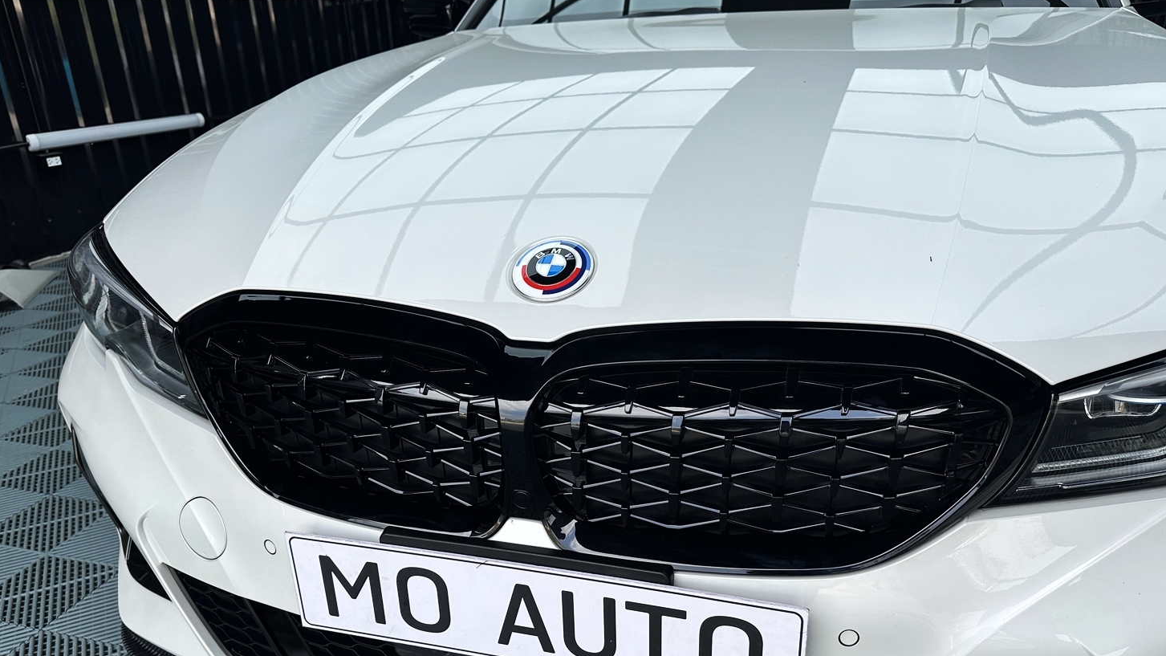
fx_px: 835
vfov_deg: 42.3
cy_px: 434
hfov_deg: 69.9
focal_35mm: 27
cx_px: 587
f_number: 1.78
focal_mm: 6.86
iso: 80
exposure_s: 1/935
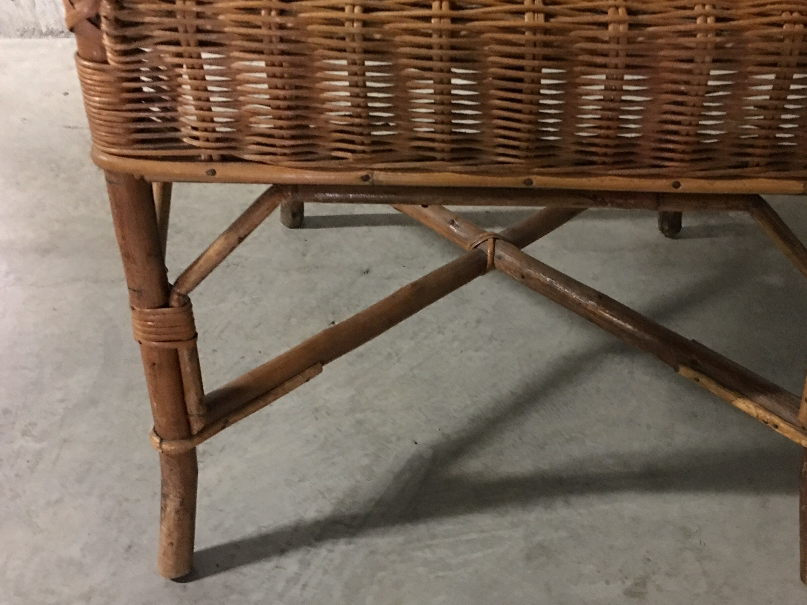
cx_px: 480
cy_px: 339
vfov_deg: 39.6
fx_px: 839
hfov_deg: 51.1
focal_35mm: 36
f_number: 2.2
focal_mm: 4.15
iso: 125
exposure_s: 1/4
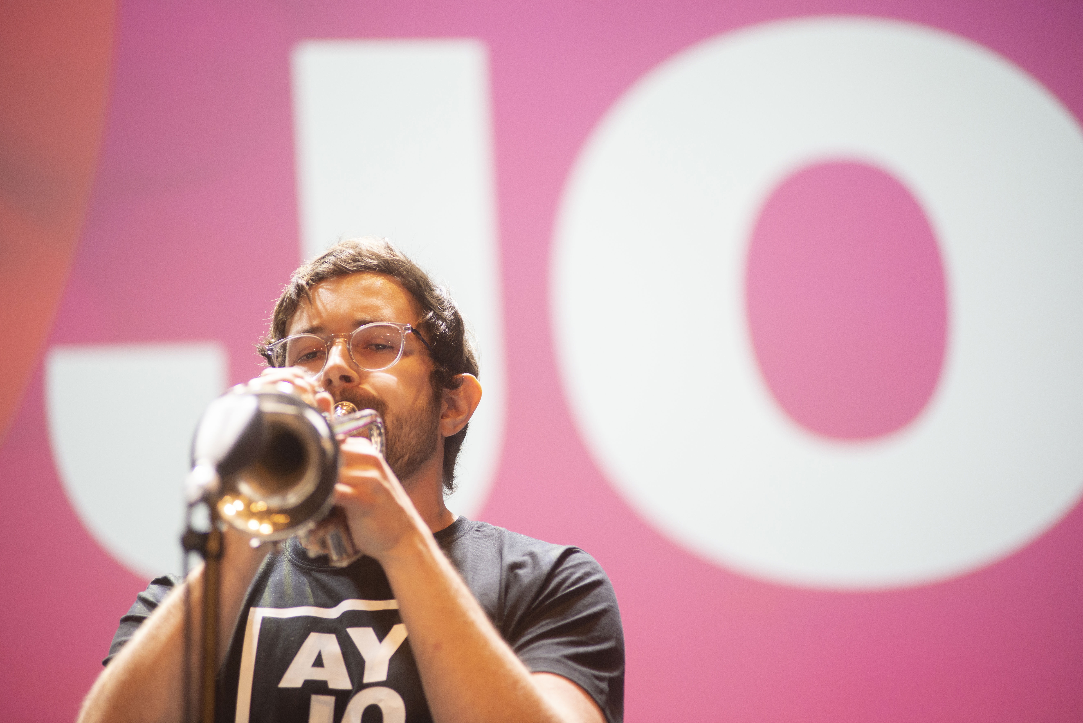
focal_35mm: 185
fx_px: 5567
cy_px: 362
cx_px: 542
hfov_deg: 11.1
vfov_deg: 7.4
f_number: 2.8
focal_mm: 185
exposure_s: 1/200
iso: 1000
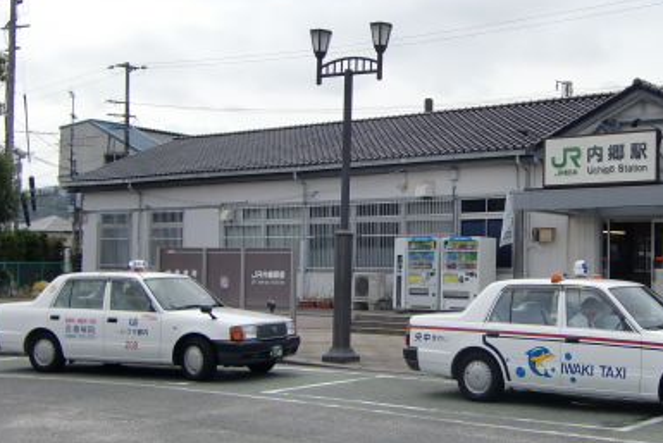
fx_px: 1050
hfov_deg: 34.4
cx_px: 486
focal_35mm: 57
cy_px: 228
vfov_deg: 23.8
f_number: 7.2
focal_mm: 5.8
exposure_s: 1/160
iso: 64
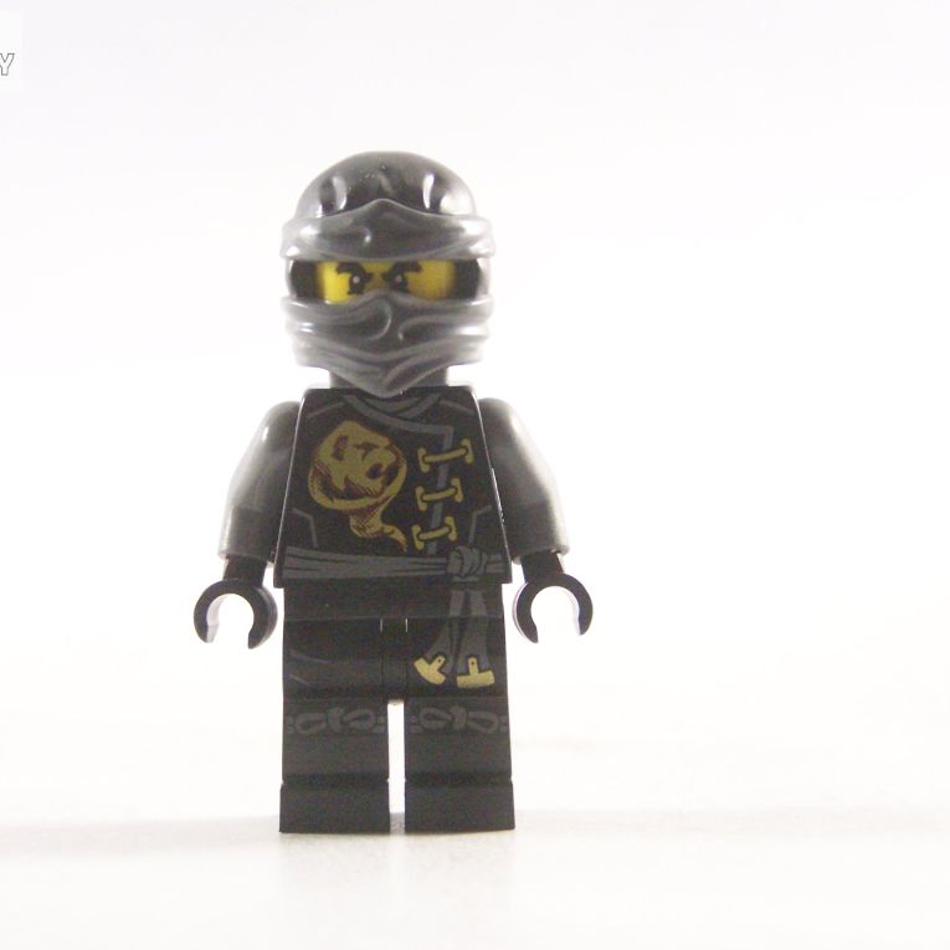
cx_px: 397
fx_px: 3012
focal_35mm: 97
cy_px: 476
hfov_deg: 17.9
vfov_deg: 17.9
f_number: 3.2
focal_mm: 13.7
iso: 400
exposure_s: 1/60
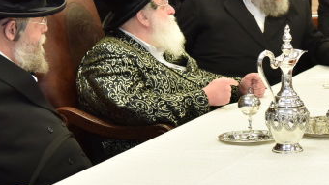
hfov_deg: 17.8
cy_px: 15
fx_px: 1047
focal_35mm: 120
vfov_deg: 10.0
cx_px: 224
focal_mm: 38
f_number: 4
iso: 1600
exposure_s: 1/160
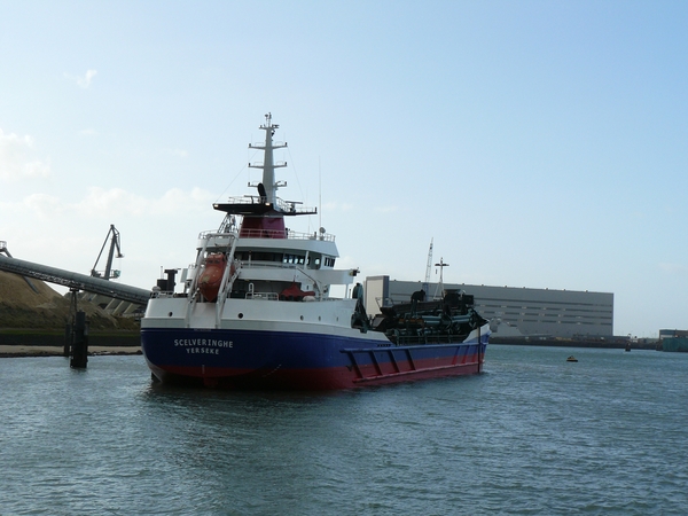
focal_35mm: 59
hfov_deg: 32.7
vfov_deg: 24.8
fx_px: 1173
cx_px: 344
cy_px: 258
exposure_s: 1/500
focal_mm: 9.9
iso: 100
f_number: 5.6
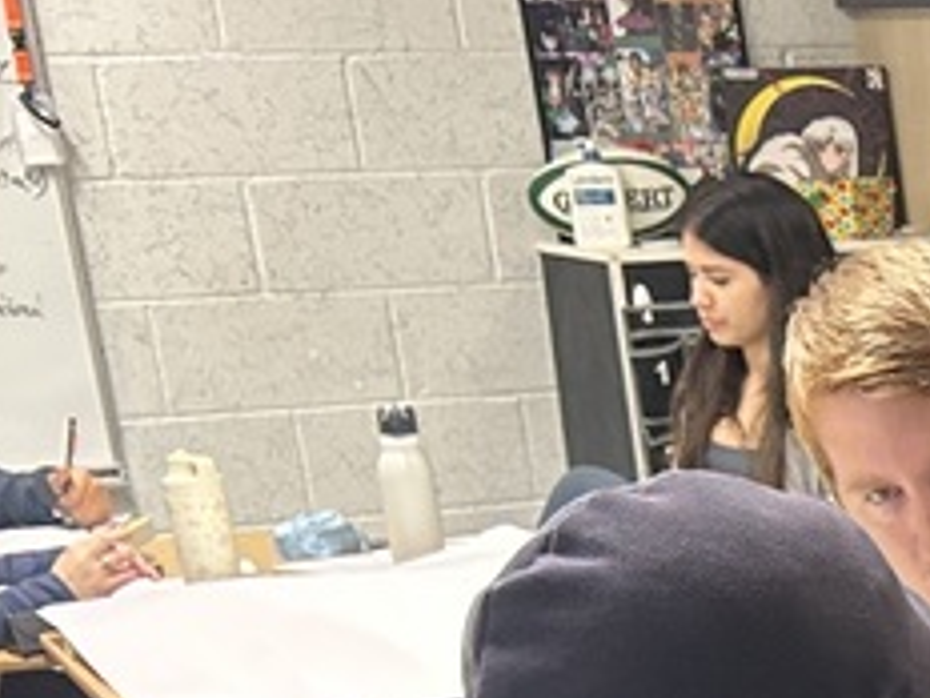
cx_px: 1768
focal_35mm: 115
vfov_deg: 12.0
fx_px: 3090
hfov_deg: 14.6
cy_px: 1207
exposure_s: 1/60
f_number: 1.5
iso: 200
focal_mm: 5.7
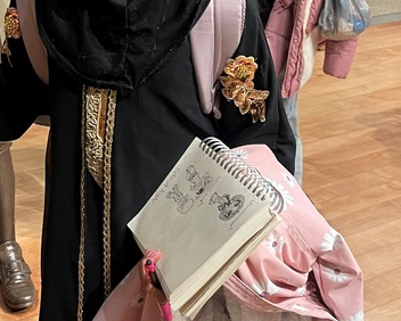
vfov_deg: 21.4
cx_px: 141
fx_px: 843
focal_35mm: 71
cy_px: 87
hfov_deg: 26.6
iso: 500
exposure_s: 1/60
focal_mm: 5.1
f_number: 1.6
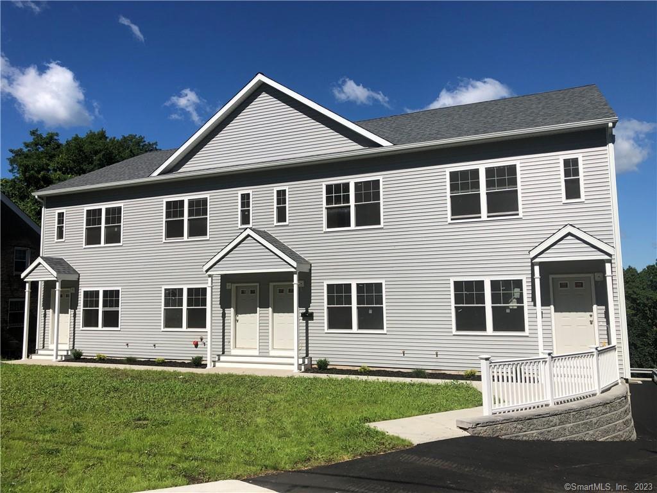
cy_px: 246
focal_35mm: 28
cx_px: 328
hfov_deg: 63.4
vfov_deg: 49.7
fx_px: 531
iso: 25
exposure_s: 1/4000
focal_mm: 3.99
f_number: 1.8
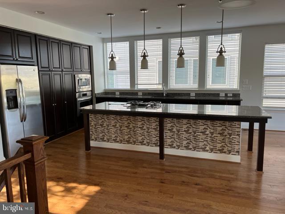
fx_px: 214
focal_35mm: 26
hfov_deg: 67.3
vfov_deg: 53.1
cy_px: 107
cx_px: 142
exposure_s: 1/120
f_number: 1.5
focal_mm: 5.7
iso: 80
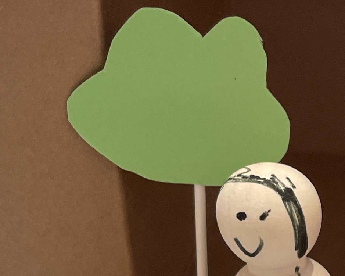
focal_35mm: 109
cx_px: 497
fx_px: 1113
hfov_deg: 16.3
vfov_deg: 13.7
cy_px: 340
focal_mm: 4.2
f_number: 1.6
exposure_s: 1/60
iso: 64
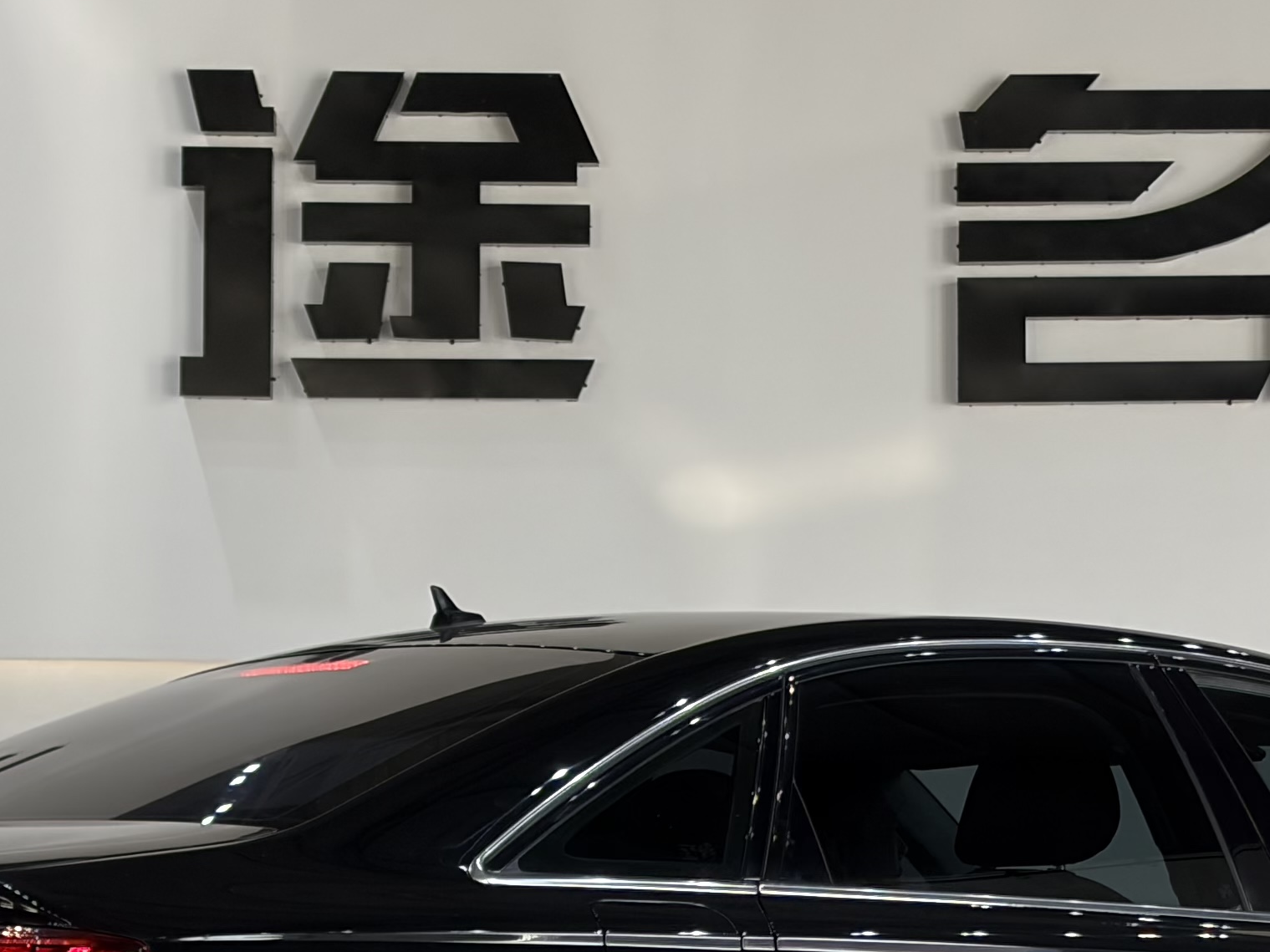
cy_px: 930
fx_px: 5063
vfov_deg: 10.7
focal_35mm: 138
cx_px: 775
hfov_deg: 14.3
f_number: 1.6
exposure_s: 1/100
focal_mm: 5.96
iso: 25
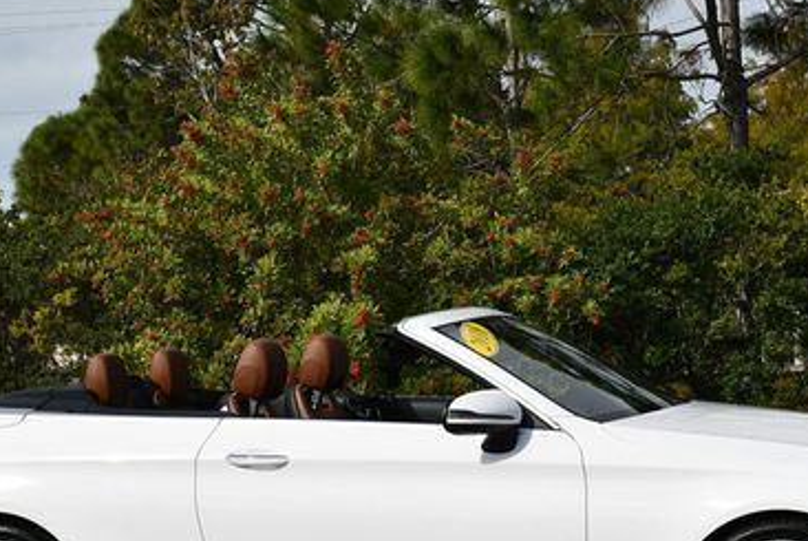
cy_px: 367
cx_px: 453
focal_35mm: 119
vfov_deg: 11.5
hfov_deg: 17.2
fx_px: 2674
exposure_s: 1/320
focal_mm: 34
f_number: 9
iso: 100
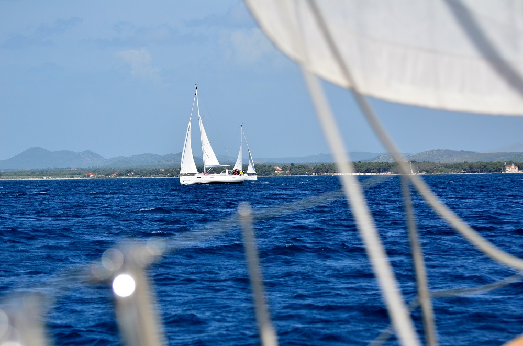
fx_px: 2217
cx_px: 262
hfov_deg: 13.5
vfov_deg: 8.9
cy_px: 173
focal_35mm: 153
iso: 720
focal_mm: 102
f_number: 4.5
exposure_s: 1/8000
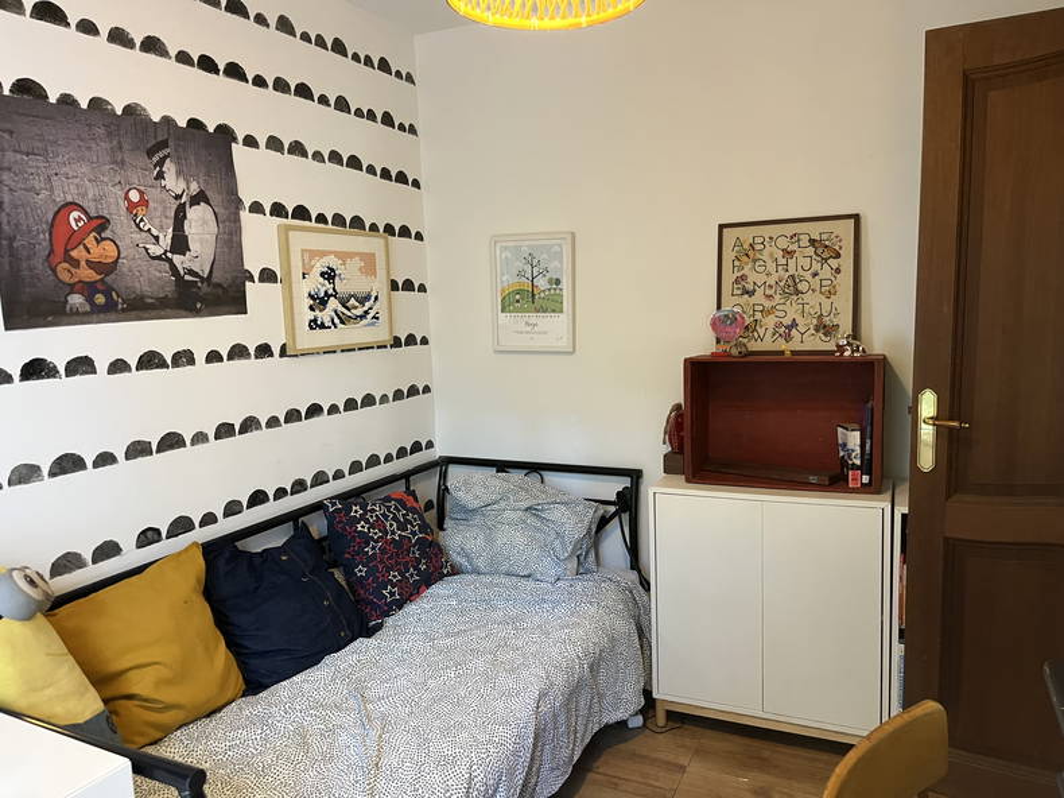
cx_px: 532
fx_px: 799
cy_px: 399
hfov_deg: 67.3
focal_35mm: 26
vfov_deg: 53.0
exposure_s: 1/50
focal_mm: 5.1
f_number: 1.6
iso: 400
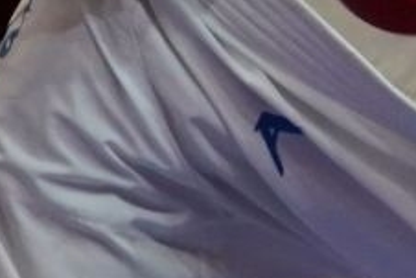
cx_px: 1605
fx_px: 19356
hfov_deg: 1.2
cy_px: 99
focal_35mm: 1674
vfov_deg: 0.8
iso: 2000
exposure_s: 1/1000
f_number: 2.8
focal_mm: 140
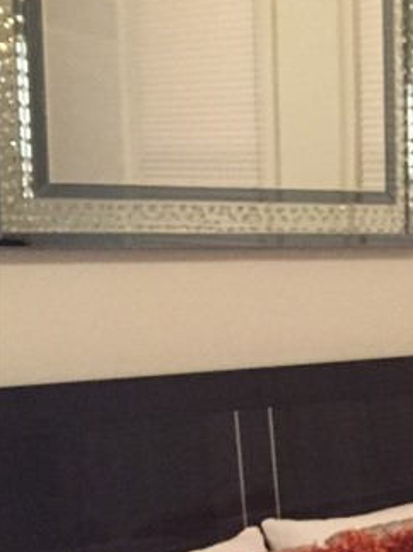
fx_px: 1464
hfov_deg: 14.7
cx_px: 650
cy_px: 412
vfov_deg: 21.1
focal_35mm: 92
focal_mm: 4.15
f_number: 2.2
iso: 320
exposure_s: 1/15
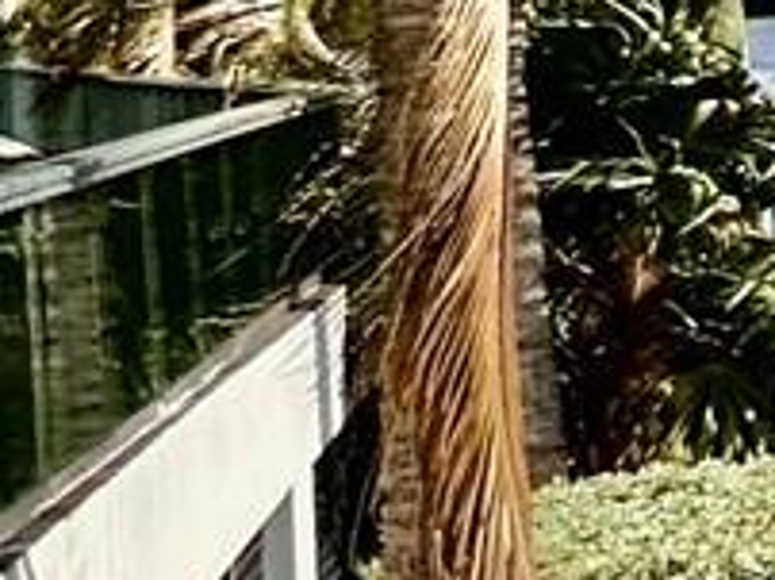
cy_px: -238
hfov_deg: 9.1
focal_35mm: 111
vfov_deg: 12.7
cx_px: 2824
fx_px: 2482
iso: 50
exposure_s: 1/2681
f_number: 2.2
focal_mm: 2.22
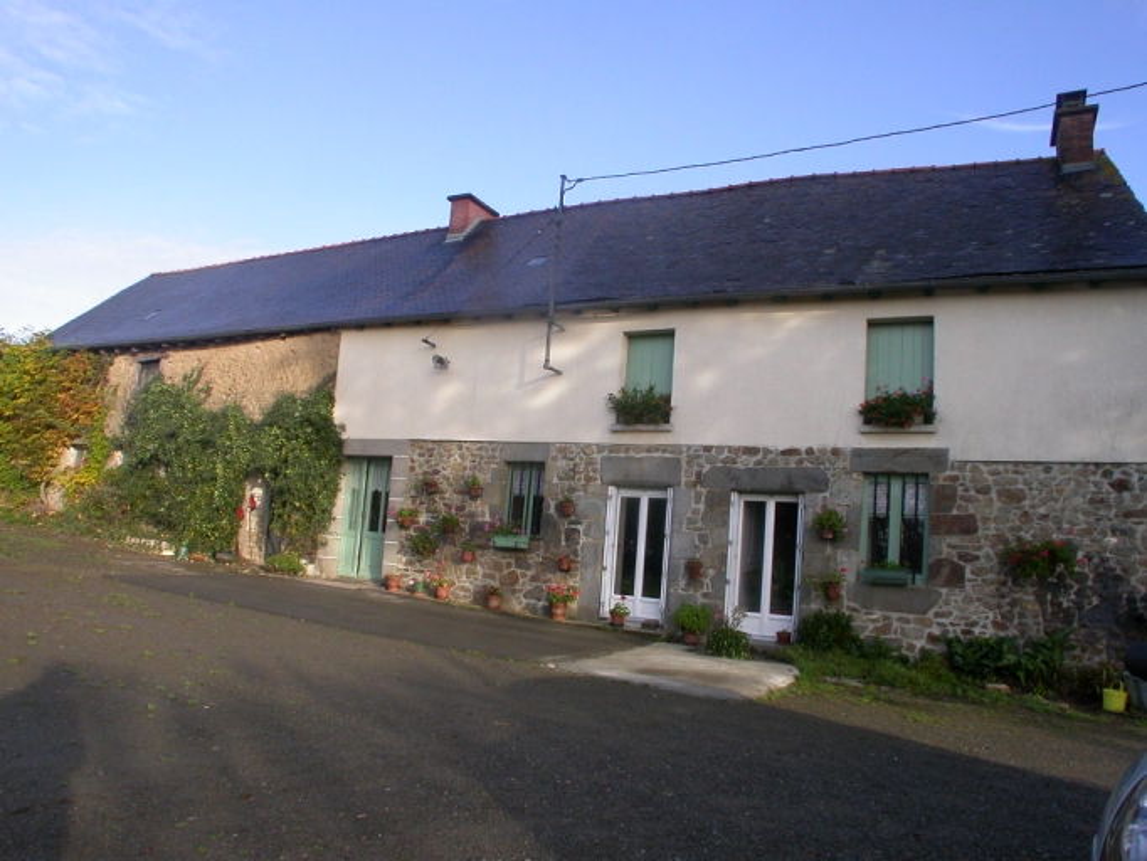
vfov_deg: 37.7
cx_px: 574
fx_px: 1260
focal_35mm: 38
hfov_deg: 49.0
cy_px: 430
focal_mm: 7.85
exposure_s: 1/188
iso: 100
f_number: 5.3
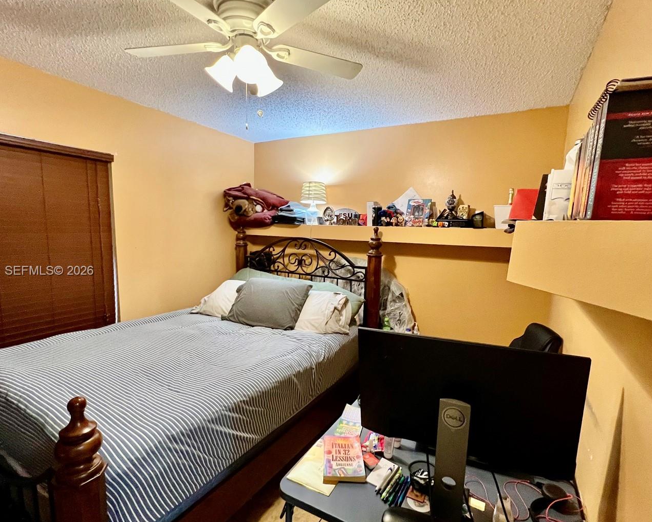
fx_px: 309
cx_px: 345
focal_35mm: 16
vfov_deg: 80.3
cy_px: 272
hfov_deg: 93.0
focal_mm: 1.57
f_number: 1.8
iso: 500
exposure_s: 1/60
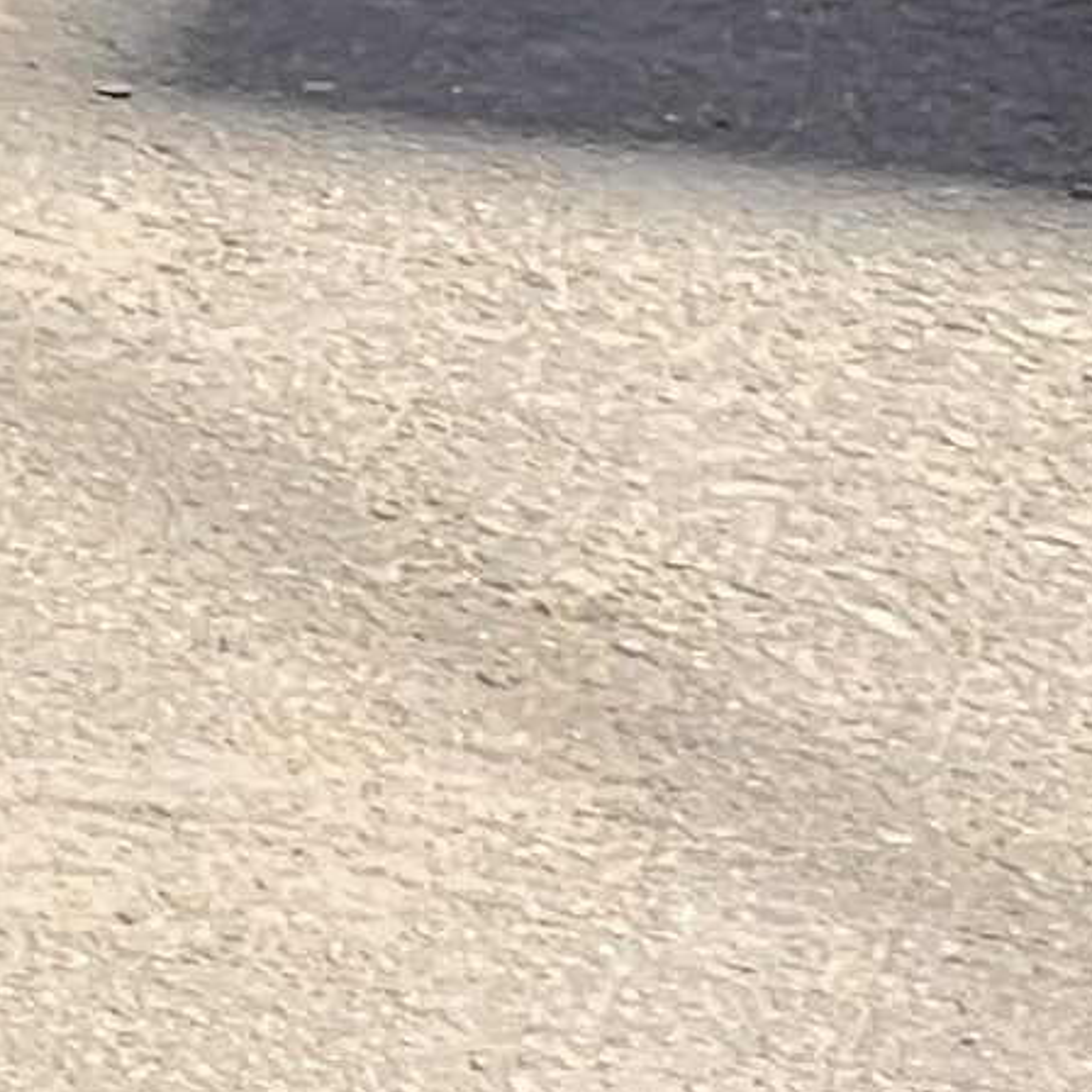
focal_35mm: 613
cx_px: -2033
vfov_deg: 2.8
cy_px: -3378
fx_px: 21878
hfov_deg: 2.8
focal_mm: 9
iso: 32
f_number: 2.8
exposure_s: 1/172
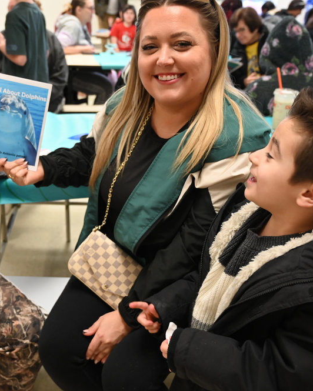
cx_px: 101
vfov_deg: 46.8
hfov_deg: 37.8
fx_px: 452
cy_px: 196
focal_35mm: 39
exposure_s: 1/125
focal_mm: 27
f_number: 4
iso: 2500
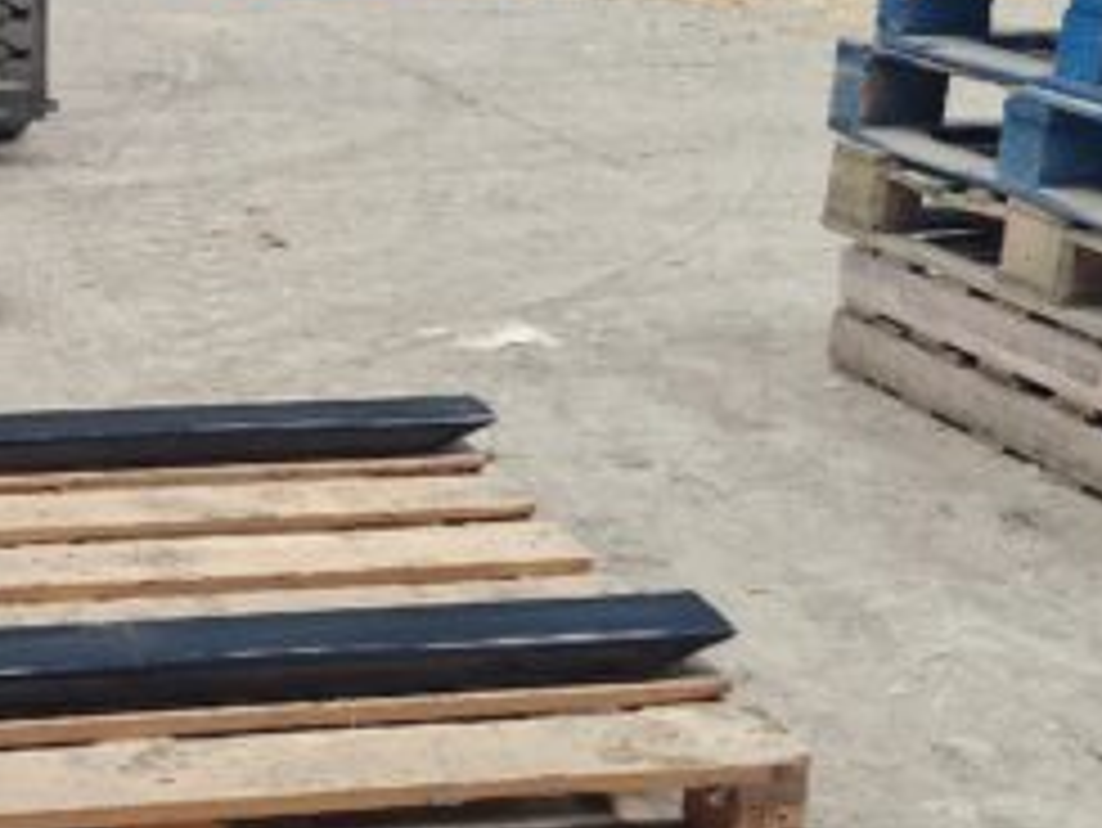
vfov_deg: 24.2
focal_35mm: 60
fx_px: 1911
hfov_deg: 30.5
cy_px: 225
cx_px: 67
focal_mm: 5.4
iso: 125
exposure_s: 1/100
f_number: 1.8
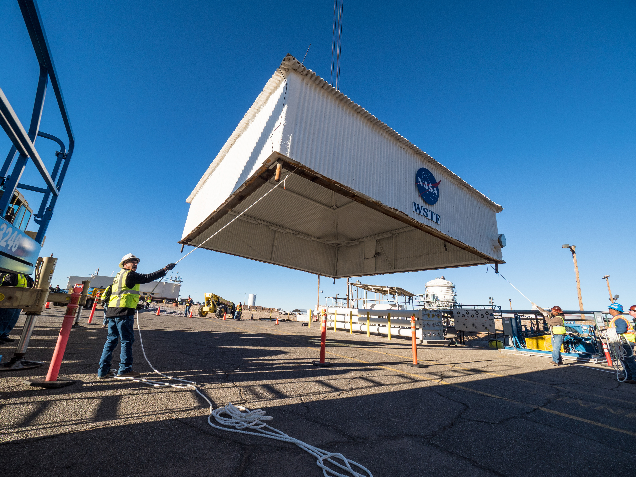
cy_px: 238
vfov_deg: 85.7
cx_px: 318
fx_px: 257
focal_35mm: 14
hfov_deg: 102.1
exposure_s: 1/800
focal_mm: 7
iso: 200
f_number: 5
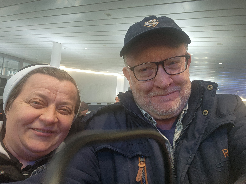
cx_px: 123
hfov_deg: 69.4
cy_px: 92
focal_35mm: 25
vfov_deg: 54.9
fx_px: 178
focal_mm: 3.3
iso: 500
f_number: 2.2
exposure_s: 1/50
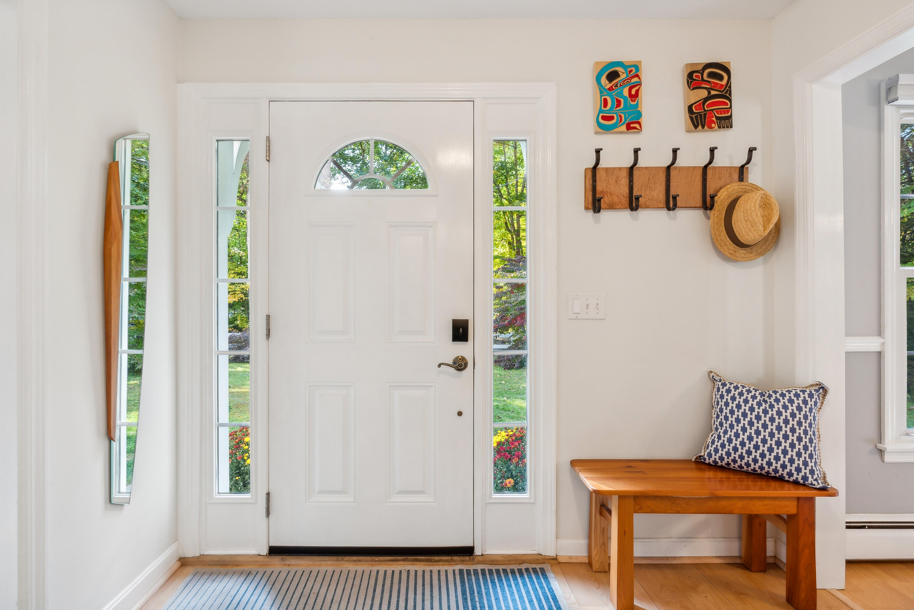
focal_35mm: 16
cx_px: 457
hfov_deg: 96.7
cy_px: 305
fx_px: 406
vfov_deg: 73.8
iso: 320
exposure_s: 1/8
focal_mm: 16
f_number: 7.1
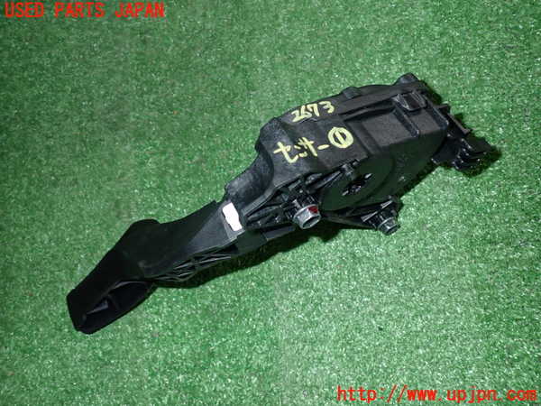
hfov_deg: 60.0
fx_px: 469
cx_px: 270
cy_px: 203
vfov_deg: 46.8
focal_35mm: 30
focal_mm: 5.4
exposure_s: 1/30
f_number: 6.3
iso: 320
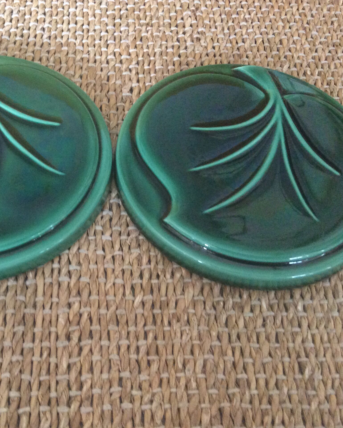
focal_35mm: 42
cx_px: 114
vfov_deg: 43.8
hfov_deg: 35.3
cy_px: 213
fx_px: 533
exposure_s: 1/25
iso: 250
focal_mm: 3.3
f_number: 2.4
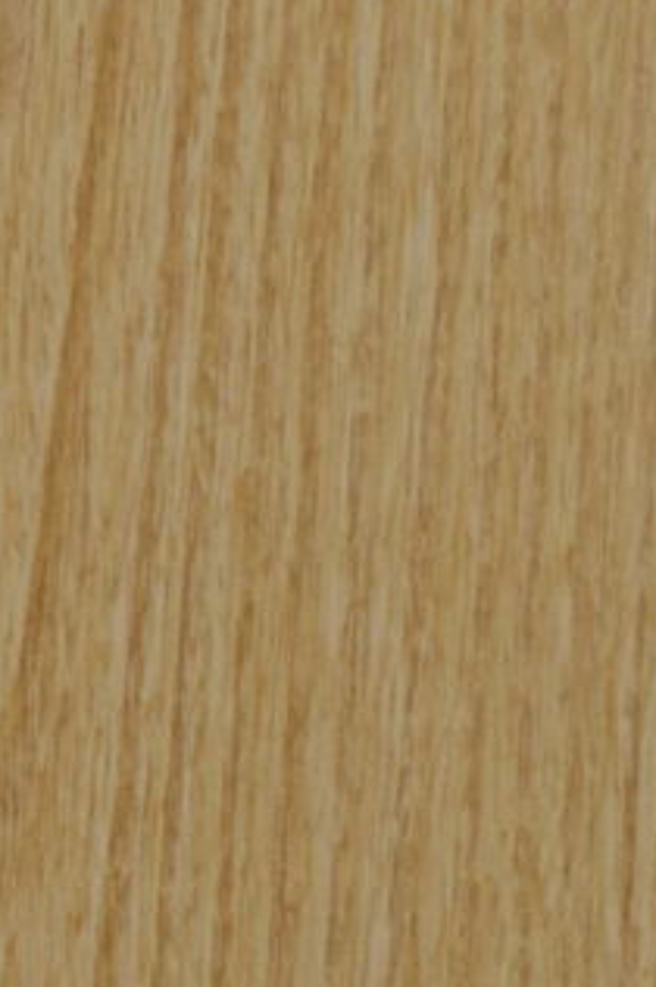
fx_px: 9998
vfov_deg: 5.6
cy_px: 1029
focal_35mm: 365
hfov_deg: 3.7
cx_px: -956
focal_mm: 30
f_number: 5.6
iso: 220
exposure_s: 1/125
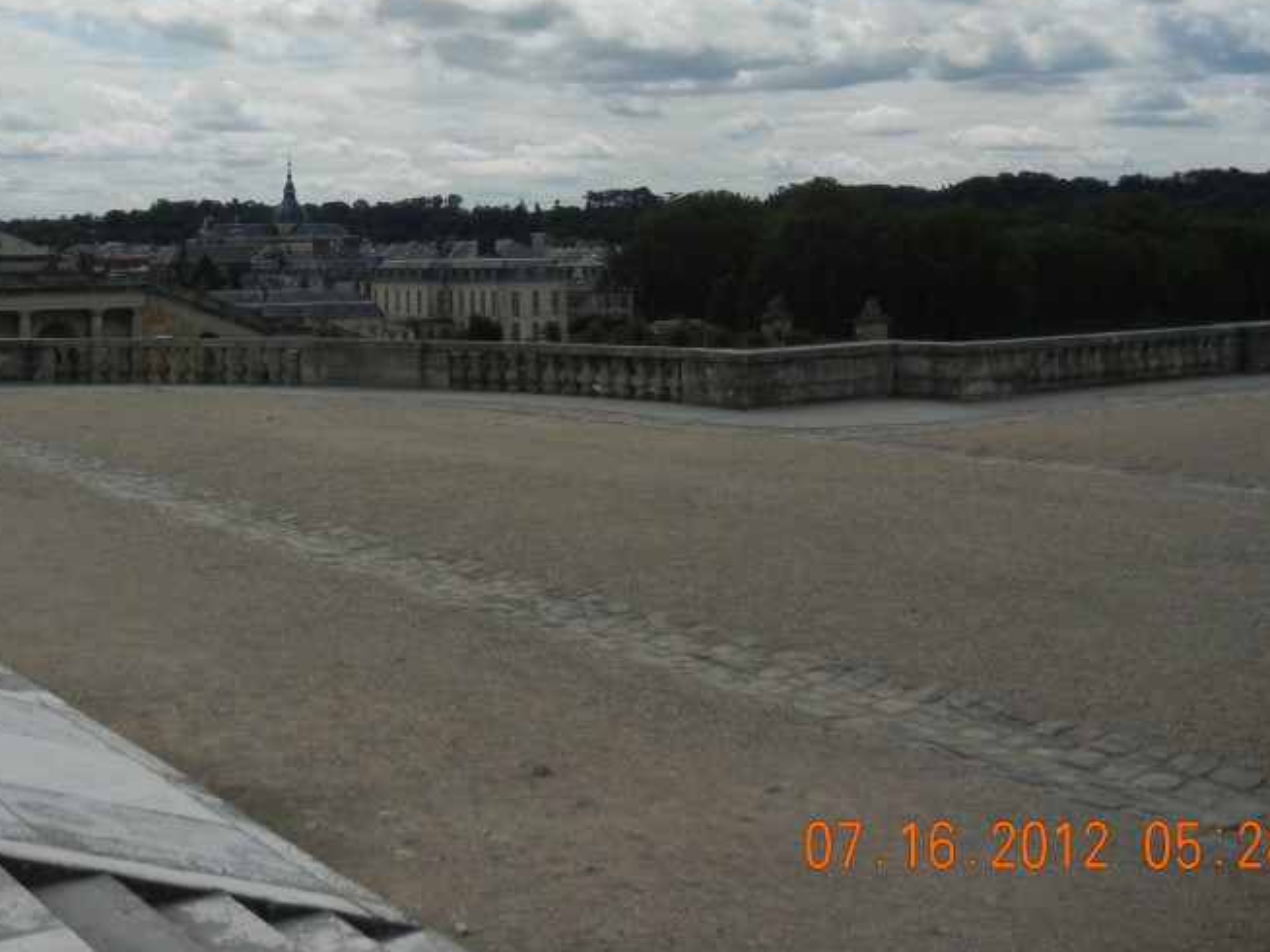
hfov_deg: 39.9
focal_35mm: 47
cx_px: 421
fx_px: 1724
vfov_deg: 30.4
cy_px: 255
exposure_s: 1/1040
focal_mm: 5.4
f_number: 7
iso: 160
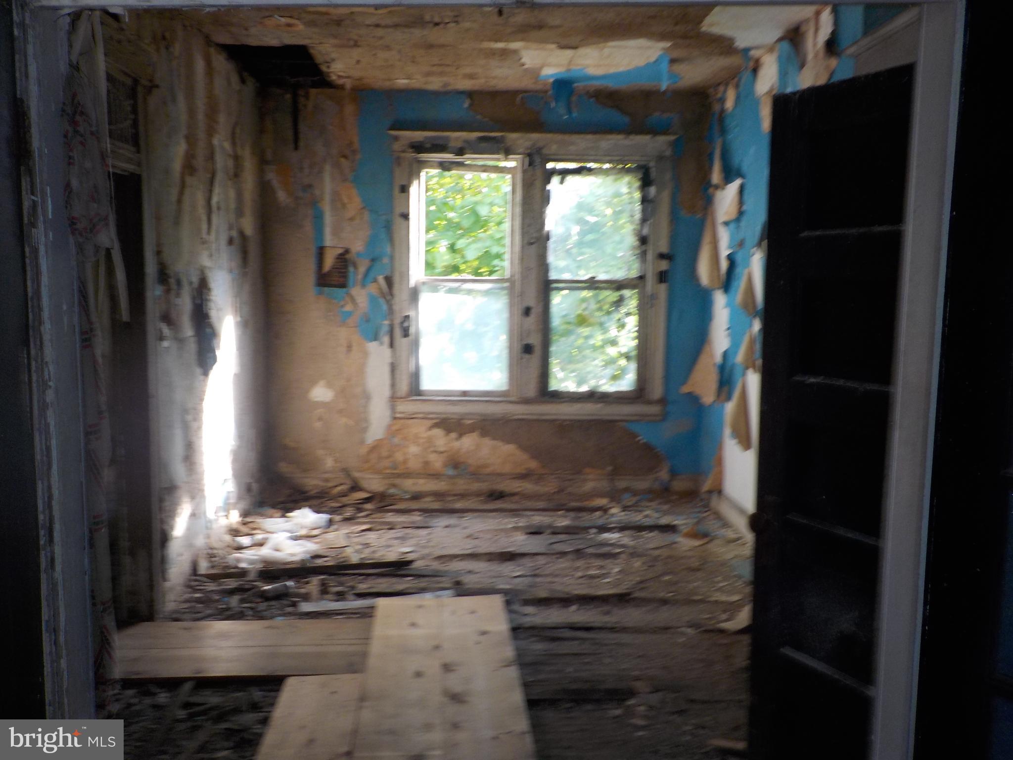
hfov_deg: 60.0
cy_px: 380
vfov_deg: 46.8
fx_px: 878
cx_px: 506
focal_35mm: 30
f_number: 3.3
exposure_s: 1/30
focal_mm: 4.1
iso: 125
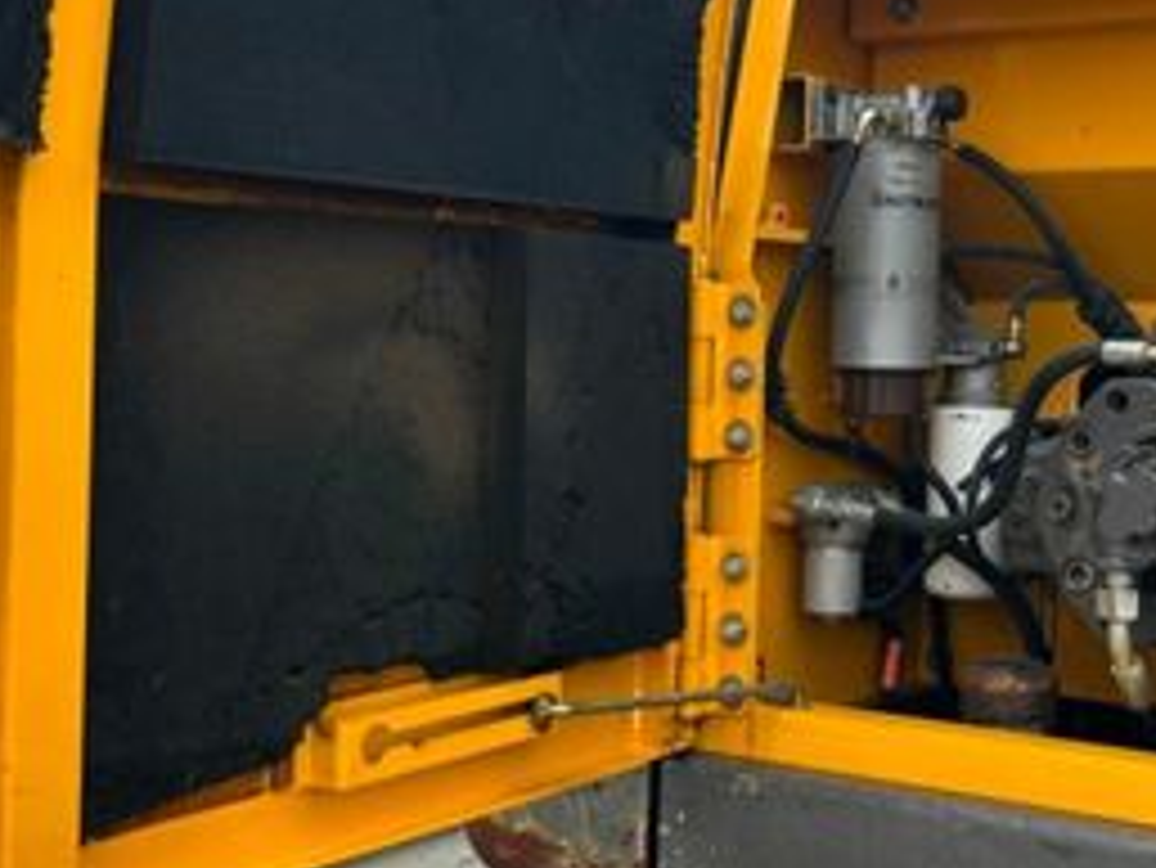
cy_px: 346
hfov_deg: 33.6
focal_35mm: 56
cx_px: 868
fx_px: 1871
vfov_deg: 26.1
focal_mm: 6.86
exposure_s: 1/357
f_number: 1.78
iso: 80
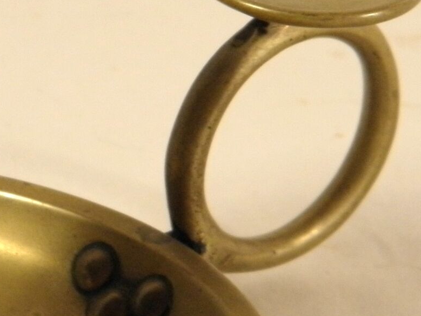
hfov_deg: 7.4
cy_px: 210
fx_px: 3198
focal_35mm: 263
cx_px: -163
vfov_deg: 5.6
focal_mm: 14.3
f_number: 4.4
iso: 160
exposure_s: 1/50
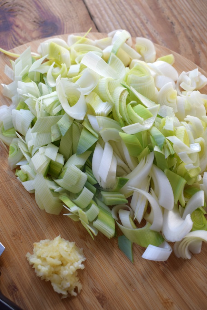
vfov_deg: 47.9
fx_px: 349
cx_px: 104
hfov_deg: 33.0
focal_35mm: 40
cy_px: 155
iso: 400
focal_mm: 27
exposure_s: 1/125
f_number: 5.6
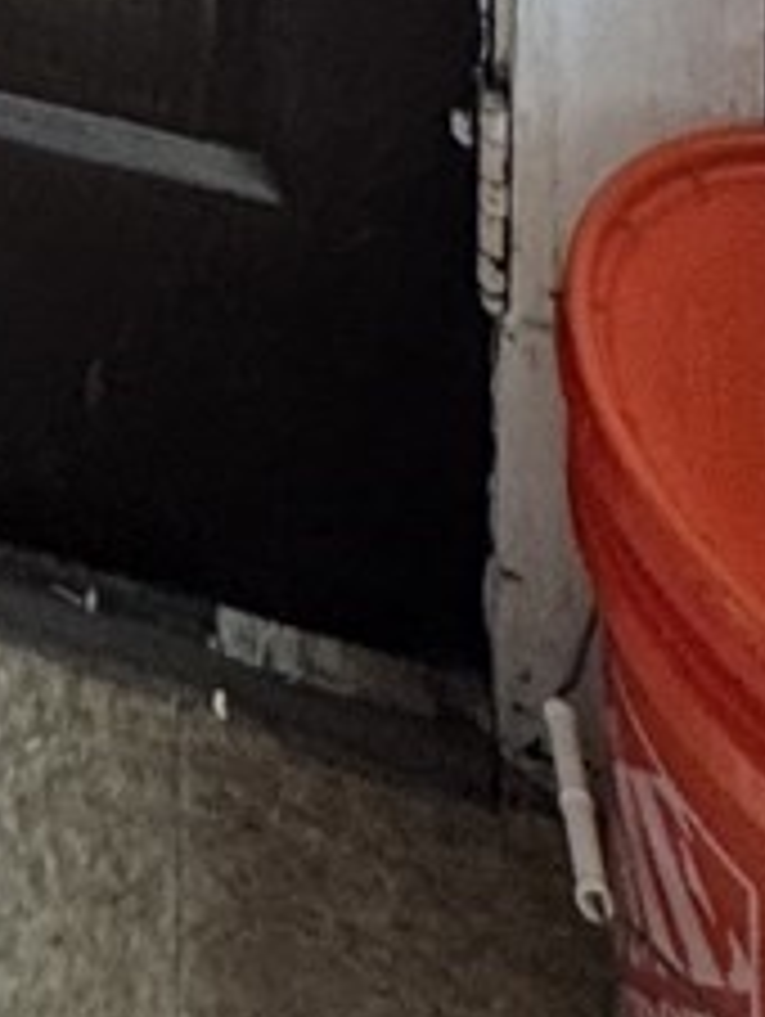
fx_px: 2794
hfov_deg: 13.3
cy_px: -2340
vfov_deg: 10.3
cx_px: -783
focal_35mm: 95
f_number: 2.2
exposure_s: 1/60
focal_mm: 2.22
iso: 160
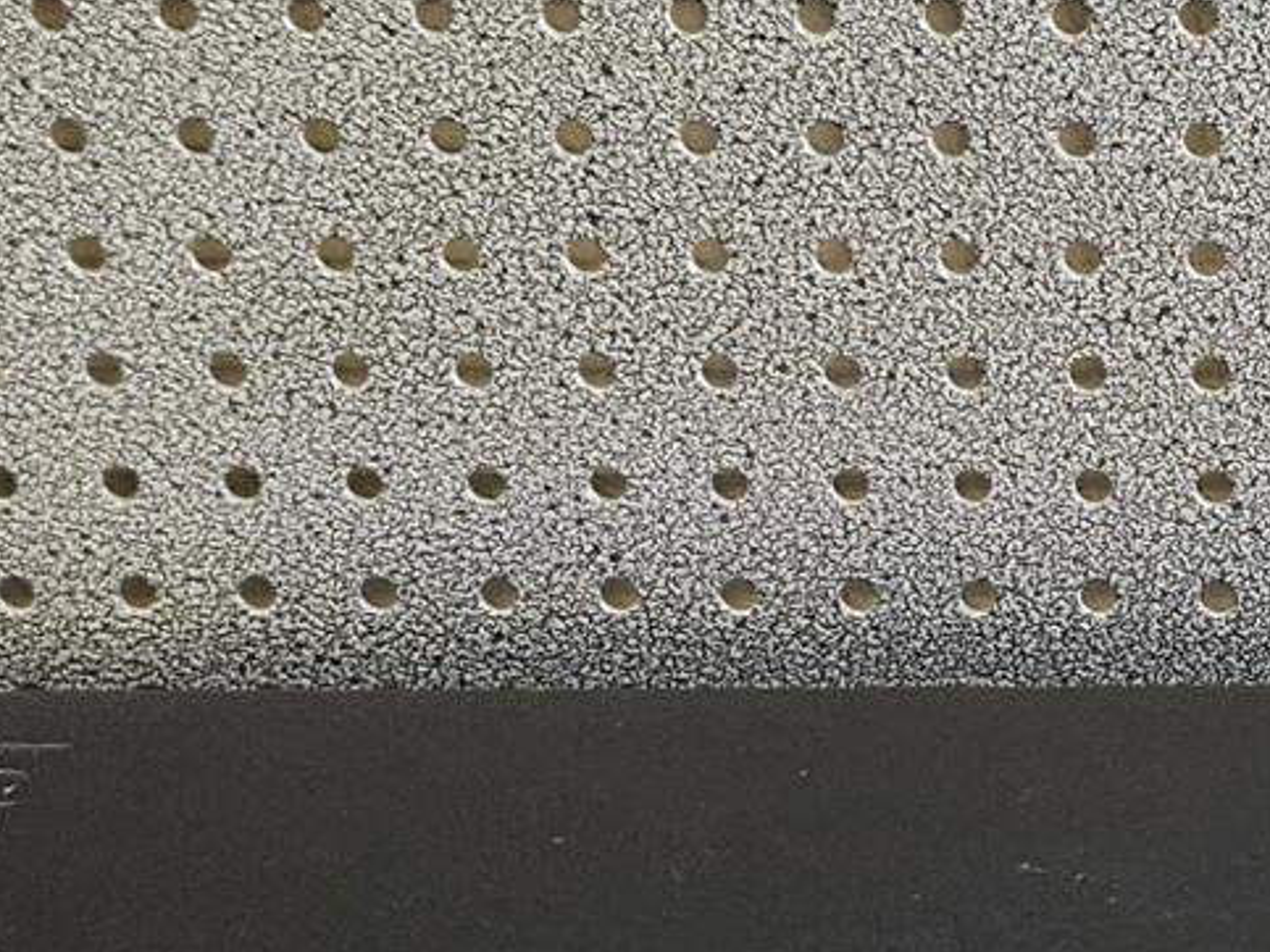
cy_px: 705
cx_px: 1504
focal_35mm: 122
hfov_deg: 15.6
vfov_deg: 12.1
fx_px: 4475
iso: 640
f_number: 1.8
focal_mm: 5.4
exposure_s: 1/100
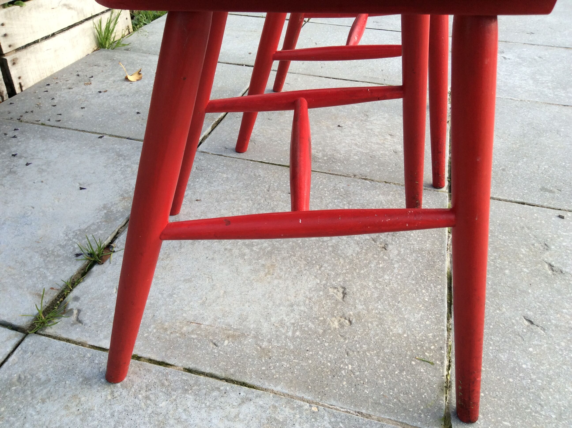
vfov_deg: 44.1
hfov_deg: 56.9
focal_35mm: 32
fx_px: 528
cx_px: 286
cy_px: 214
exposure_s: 1/379
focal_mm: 3.3
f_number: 2.4
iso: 32
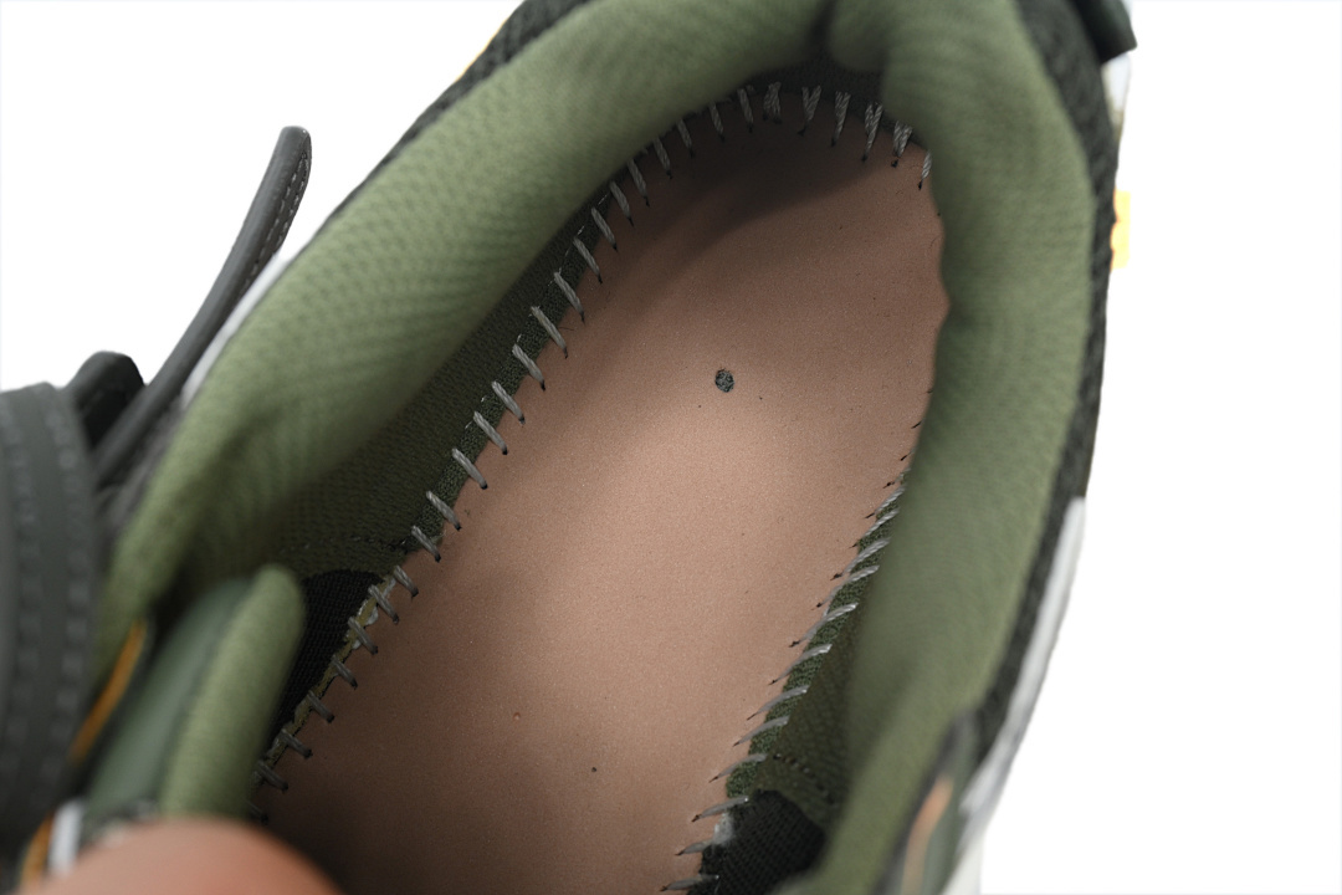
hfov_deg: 38.9
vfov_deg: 26.5
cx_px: 671
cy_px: 448
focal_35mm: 51
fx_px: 1901
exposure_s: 1/100
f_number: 10
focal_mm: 51
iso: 800
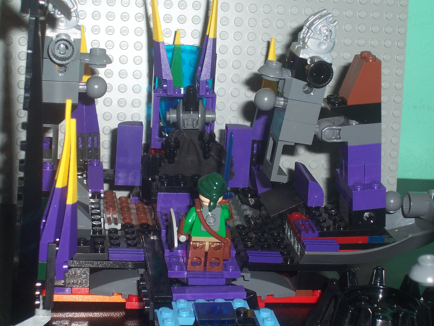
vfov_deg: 18.0
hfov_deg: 23.8
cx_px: 217
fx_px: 1028
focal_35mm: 82
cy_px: 163
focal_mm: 13.5
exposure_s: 1/90
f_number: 4.1
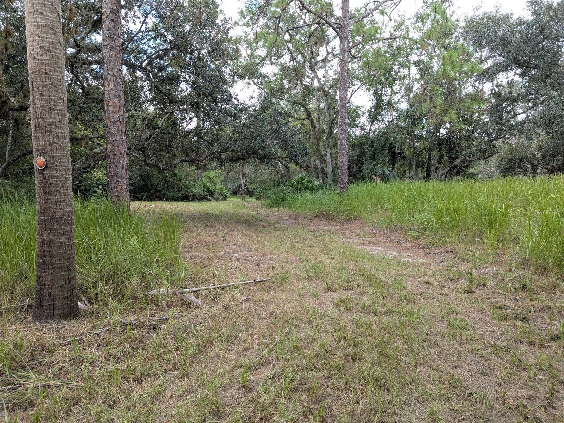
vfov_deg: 56.8
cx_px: 282
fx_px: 391
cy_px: 212
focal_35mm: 24
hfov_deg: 71.6
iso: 34
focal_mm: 6.81
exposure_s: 1/206
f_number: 1.85
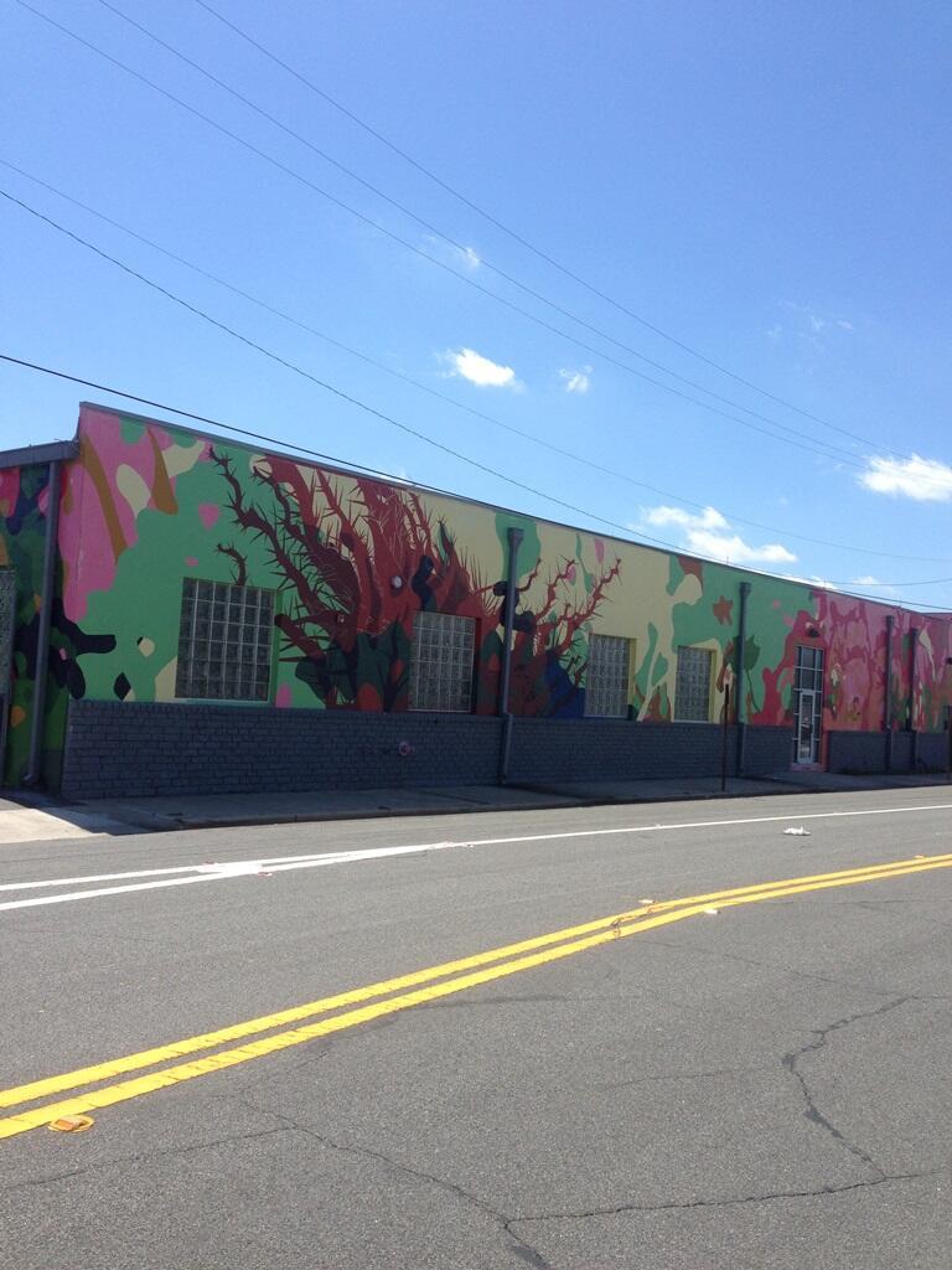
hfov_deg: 42.9
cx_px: 476
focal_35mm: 33
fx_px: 1210
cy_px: 635
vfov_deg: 55.4
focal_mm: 4.13
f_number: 2.4
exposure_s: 1/1550
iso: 50
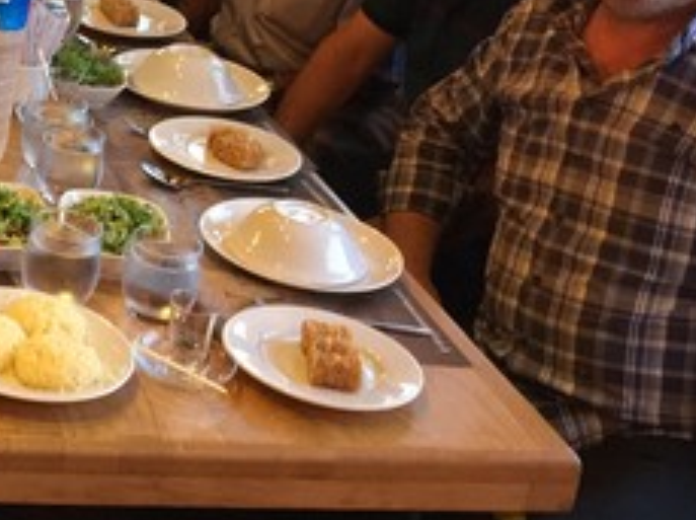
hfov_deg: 21.9
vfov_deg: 16.7
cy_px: -76
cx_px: -49
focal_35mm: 85
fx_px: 1706
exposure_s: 1/10
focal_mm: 4.15
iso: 100
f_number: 2.2
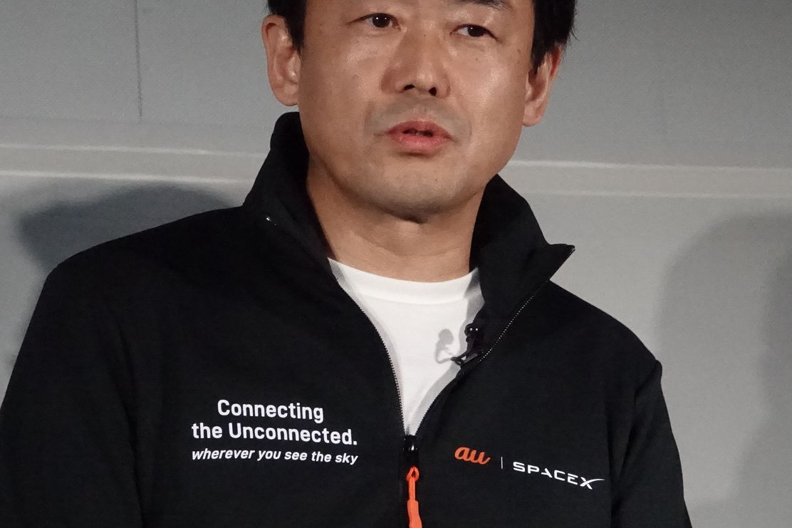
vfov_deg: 5.7
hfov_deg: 8.6
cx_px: 353
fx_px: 5279
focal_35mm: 240
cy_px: 222
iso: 6400
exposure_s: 1/640
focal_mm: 51.14
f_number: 4
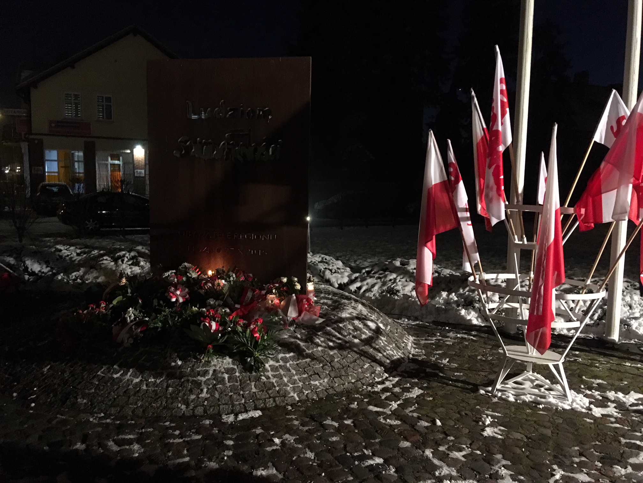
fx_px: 539
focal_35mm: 29
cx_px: 322
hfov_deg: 61.7
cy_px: 242
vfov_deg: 48.2
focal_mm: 4.15
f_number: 2.2
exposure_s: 1/17
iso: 320
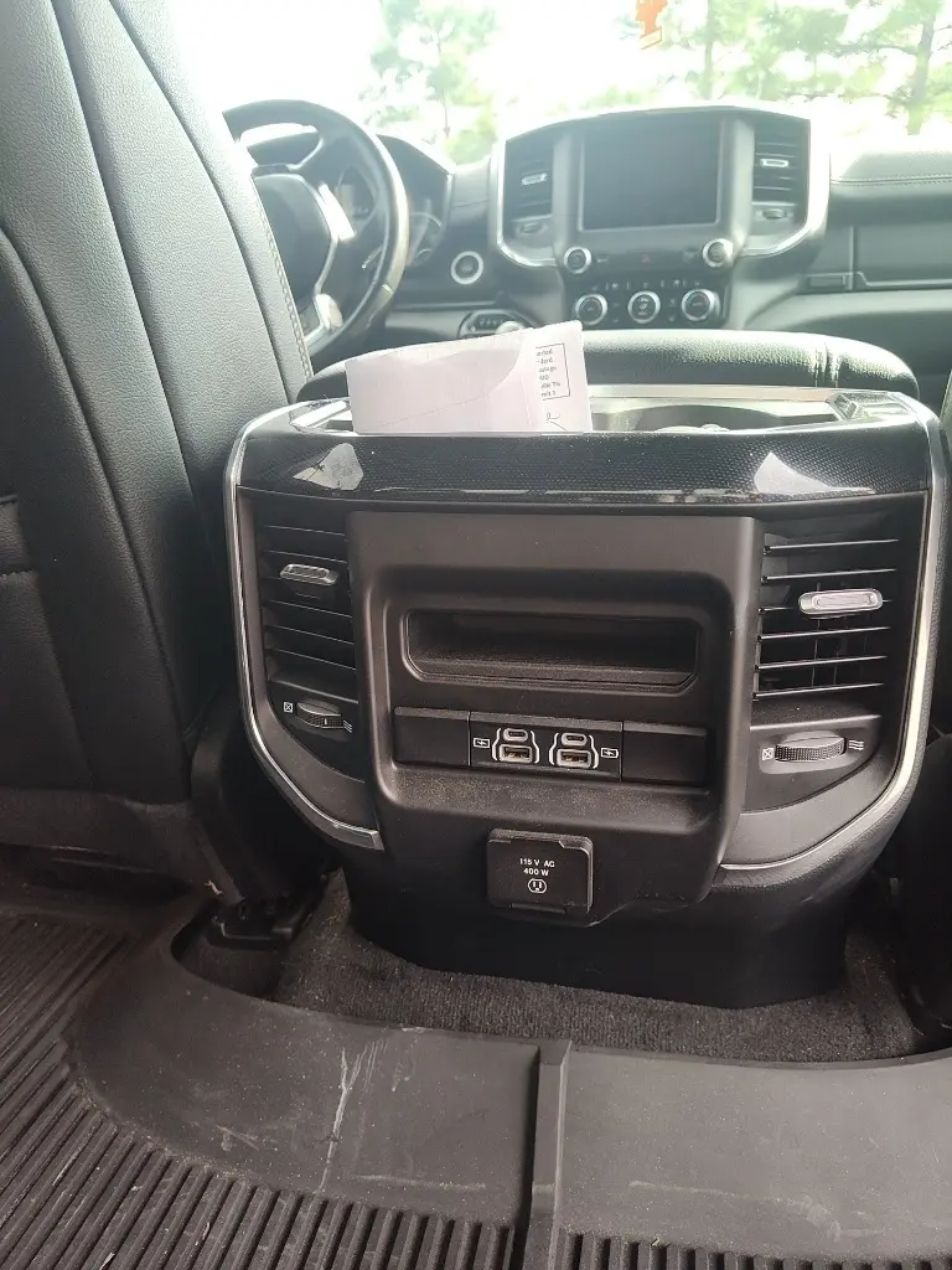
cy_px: 635
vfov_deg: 73.9
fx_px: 843
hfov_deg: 58.9
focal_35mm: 23
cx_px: 476
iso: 107
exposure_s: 1/120
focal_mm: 5.56
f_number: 1.8
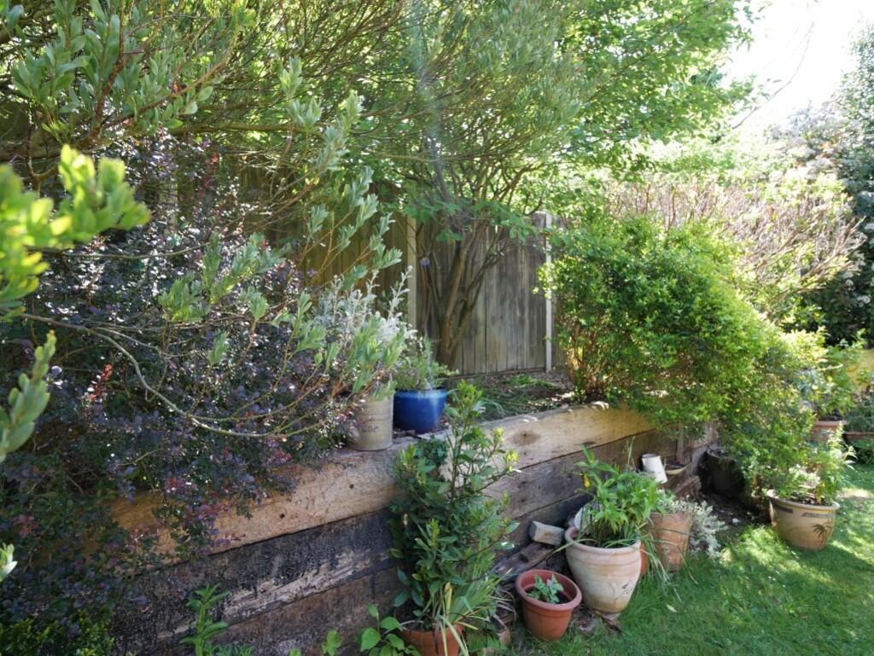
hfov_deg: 87.7
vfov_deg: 71.6
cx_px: 437
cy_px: 328
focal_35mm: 18
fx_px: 455
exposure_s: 1/80
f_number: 4
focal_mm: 9
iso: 200
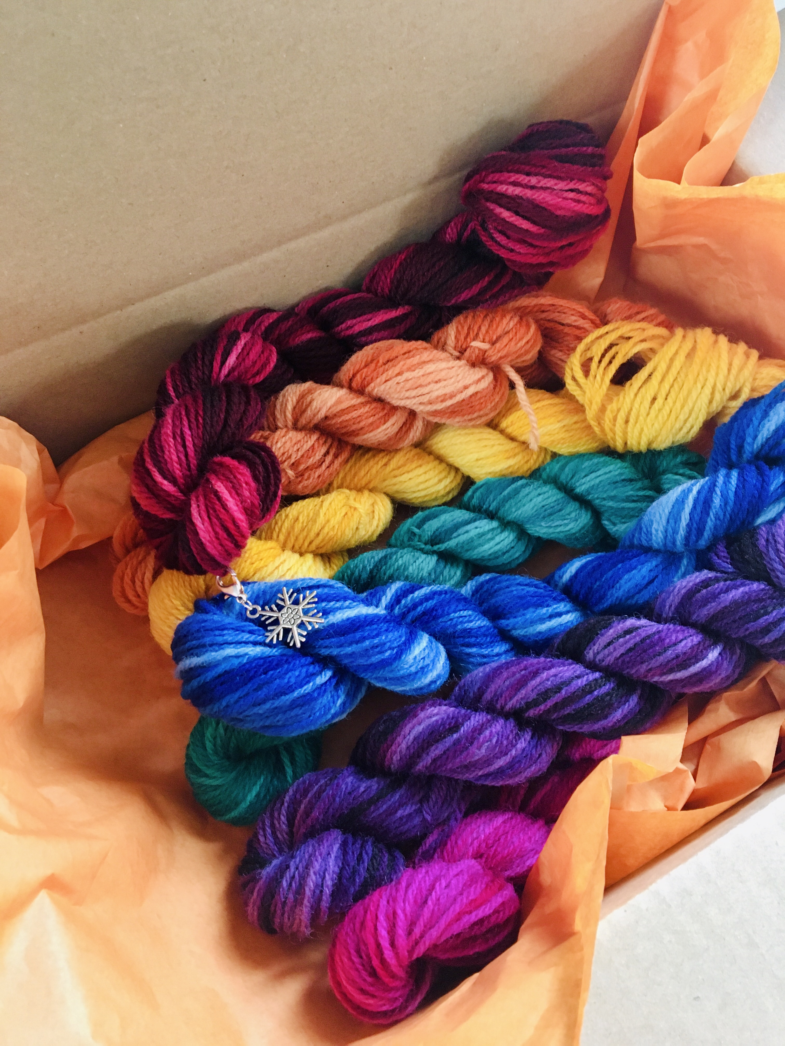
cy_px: 523
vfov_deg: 61.7
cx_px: 392
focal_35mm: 29
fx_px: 877
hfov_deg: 48.2
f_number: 2.2
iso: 200
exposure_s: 1/33
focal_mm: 4.15
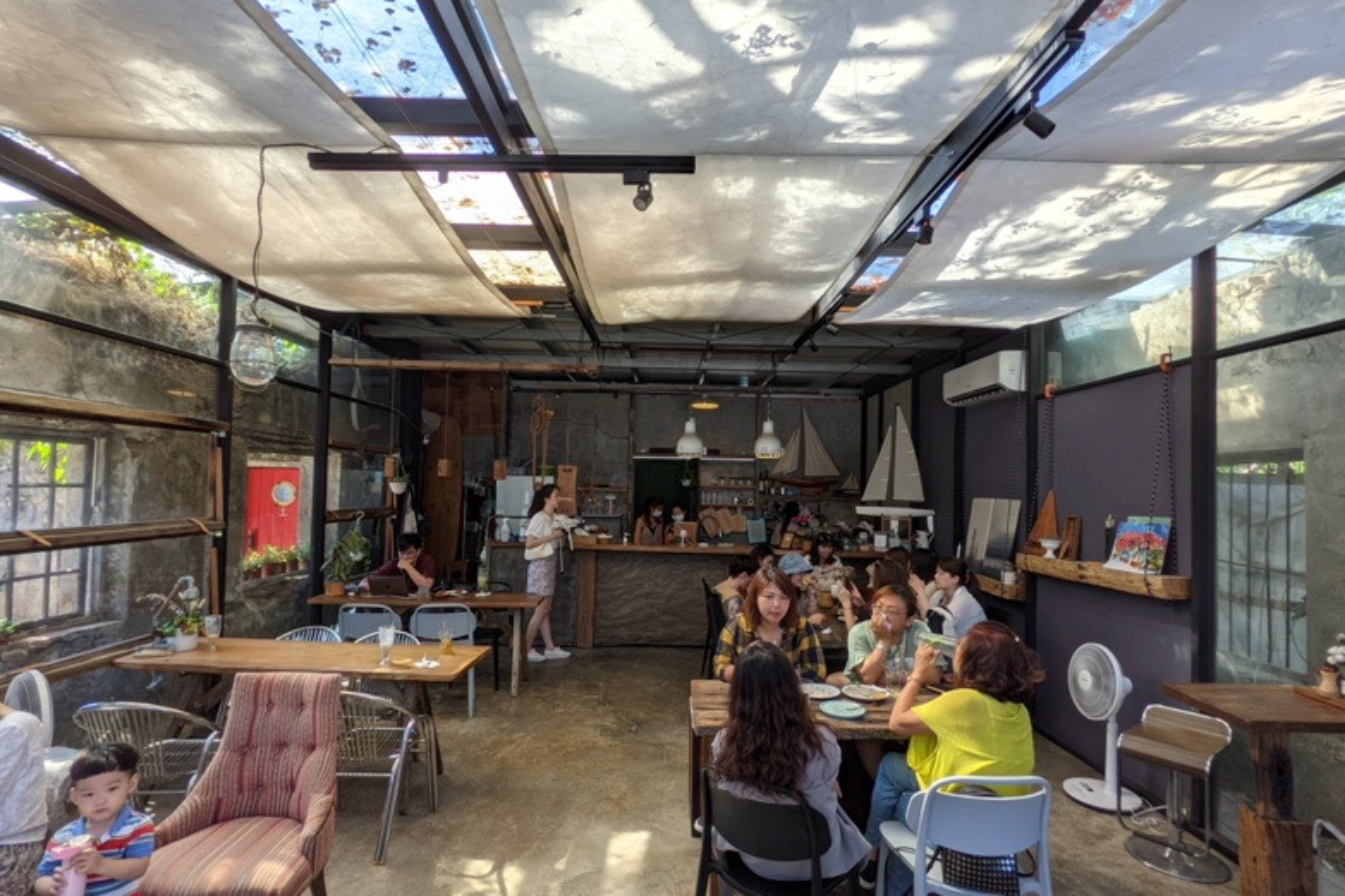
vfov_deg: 70.4
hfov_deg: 93.3
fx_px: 635
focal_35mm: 17
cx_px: 670
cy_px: 462
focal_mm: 2.22
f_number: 2.2
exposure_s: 1/225
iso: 42
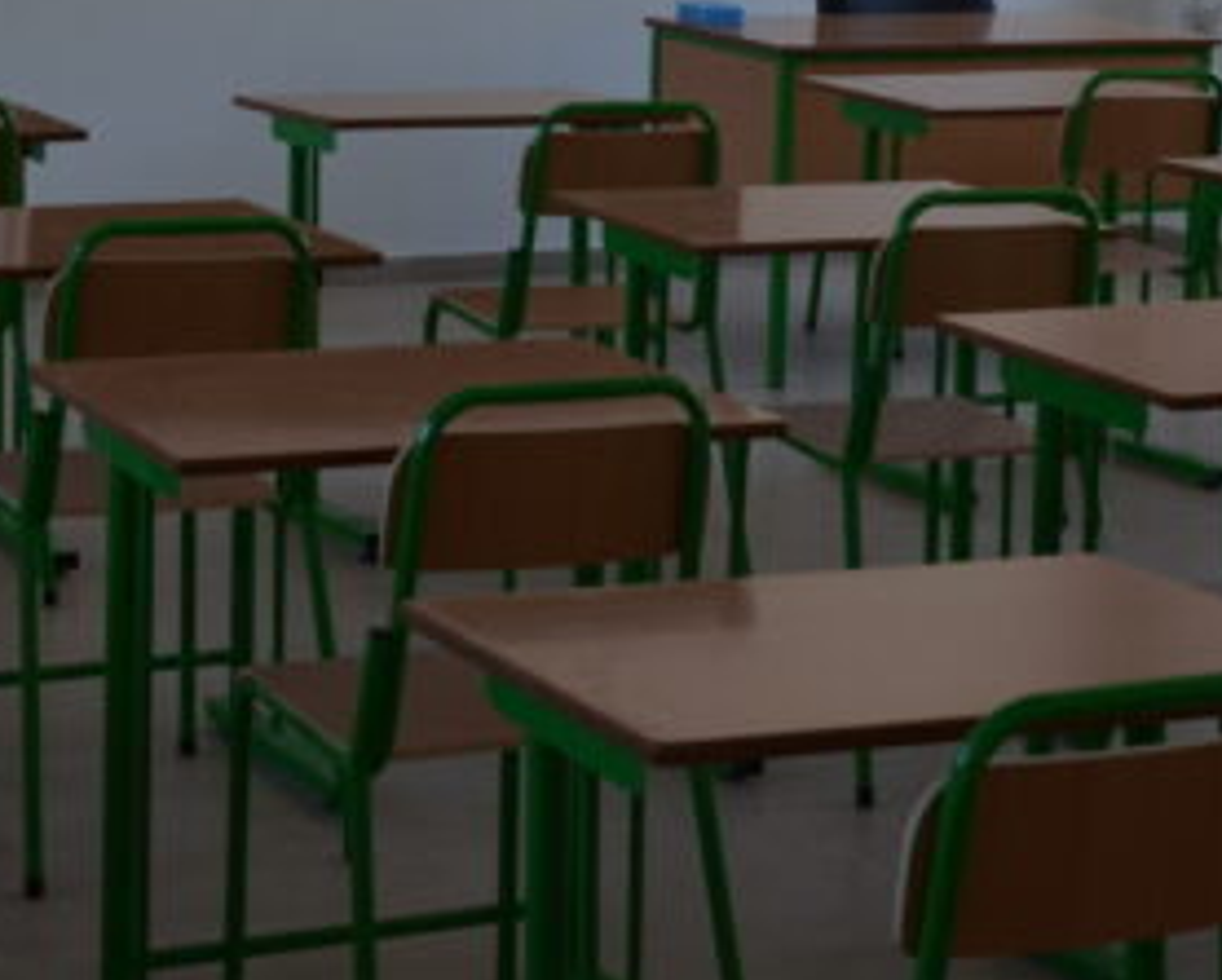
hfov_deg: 19.6
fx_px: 3521
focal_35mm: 97
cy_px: -73
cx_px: 322
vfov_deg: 15.5
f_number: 6.3
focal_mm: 25
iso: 200
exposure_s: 1/160
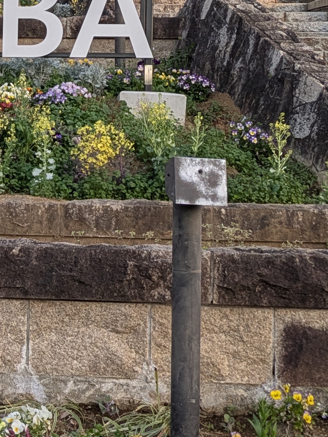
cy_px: 115
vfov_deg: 20.3
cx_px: -64
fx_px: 1212
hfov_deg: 14.9
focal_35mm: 96
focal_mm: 5.43
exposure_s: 1/294
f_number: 1.89
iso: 54
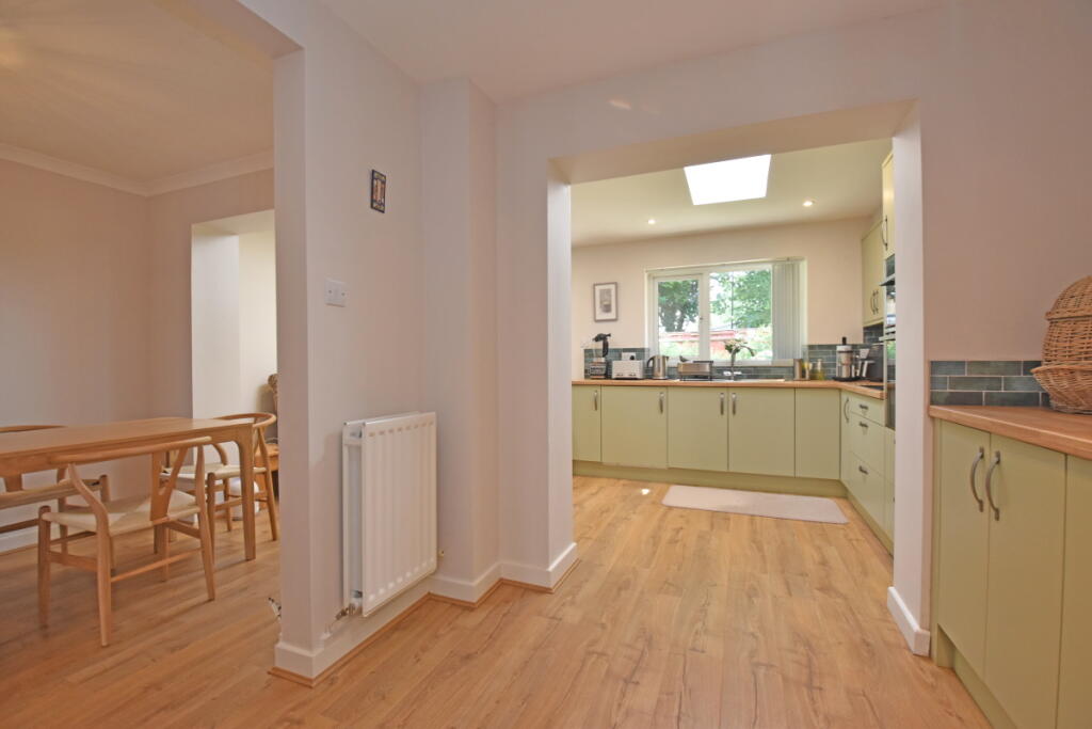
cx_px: 546
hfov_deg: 100.4
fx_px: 455
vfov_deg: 77.3
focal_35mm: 15
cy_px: 364
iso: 800
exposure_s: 1/160
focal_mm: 10
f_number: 4.5
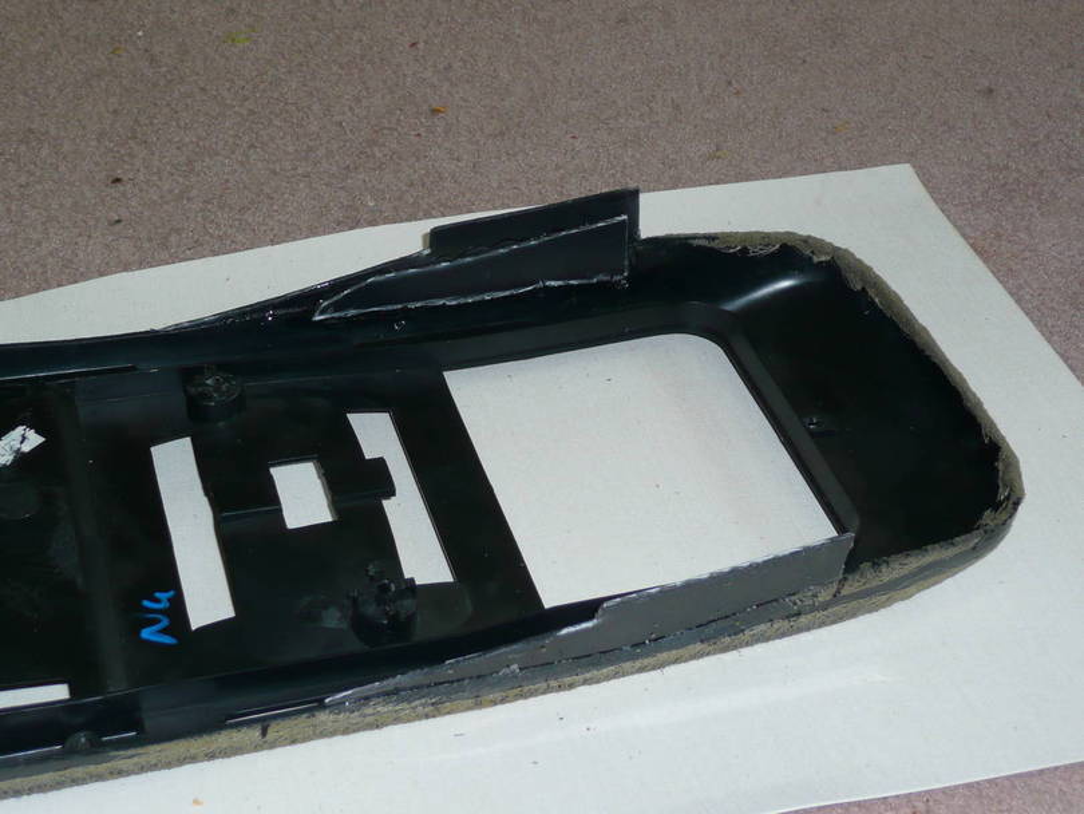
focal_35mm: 58
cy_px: 407
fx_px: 1817
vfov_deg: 25.2
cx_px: 542
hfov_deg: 33.2
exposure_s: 1/30
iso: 100
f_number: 4.4
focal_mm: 9.5
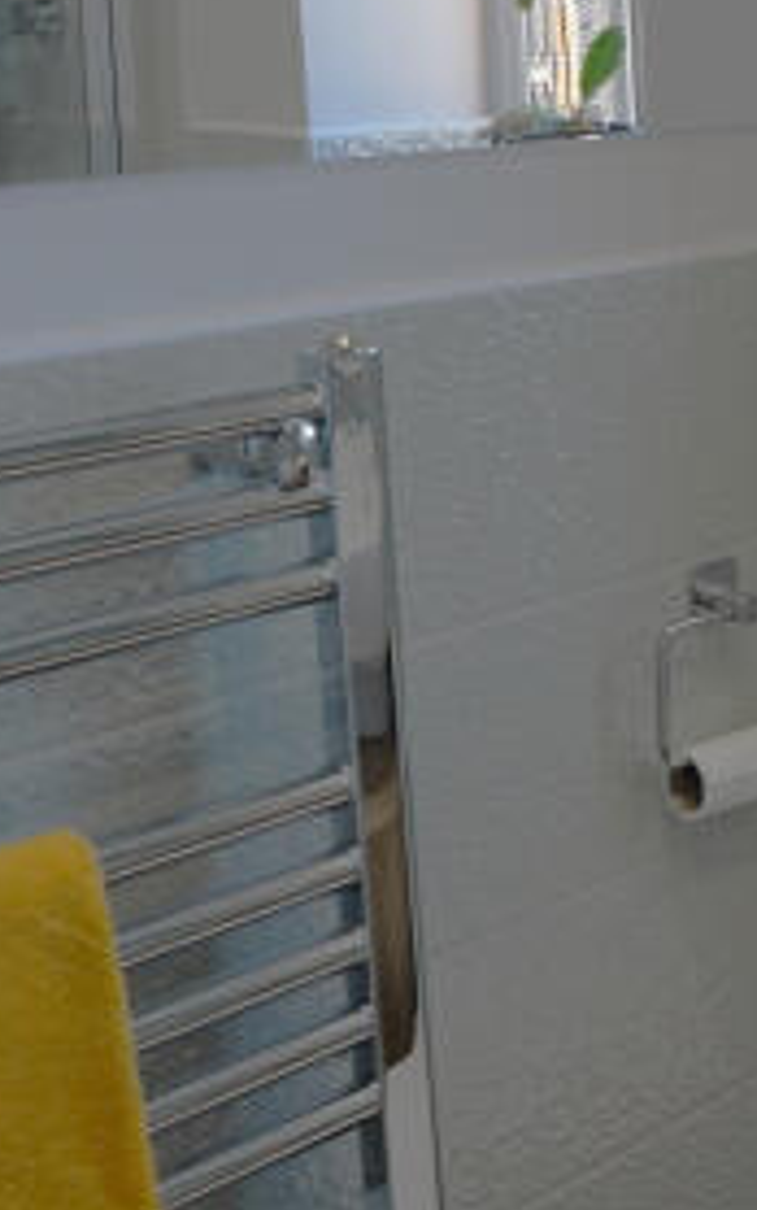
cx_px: 1149
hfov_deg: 18.9
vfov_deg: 33.6
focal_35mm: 60
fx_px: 1979
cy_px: 372
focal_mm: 16
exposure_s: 1/160
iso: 1000
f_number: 5.6
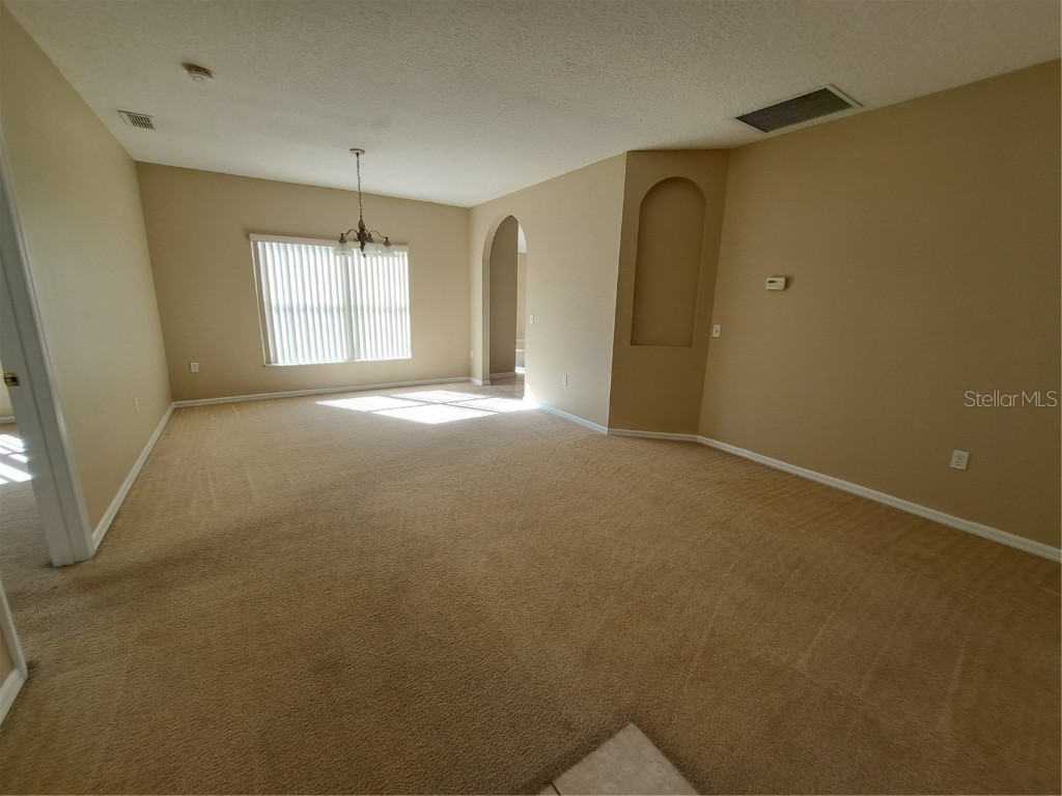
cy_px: 398
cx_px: 531
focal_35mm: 13
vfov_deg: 89.9
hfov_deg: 106.2
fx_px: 399
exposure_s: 1/60
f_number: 2.2
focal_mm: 1.74
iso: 50
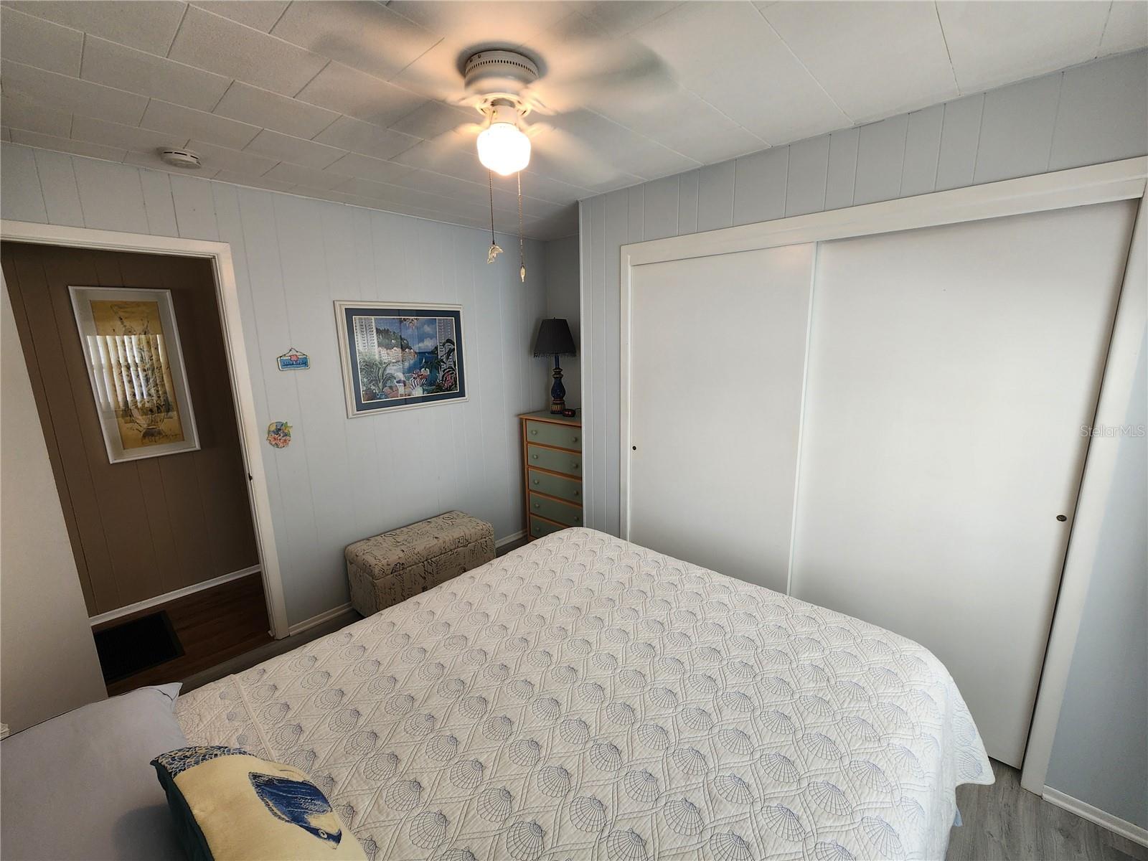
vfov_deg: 89.9
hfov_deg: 106.2
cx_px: 574
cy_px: 430
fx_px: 431
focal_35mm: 13
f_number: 2.2
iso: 100
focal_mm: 2.2
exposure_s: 1/60
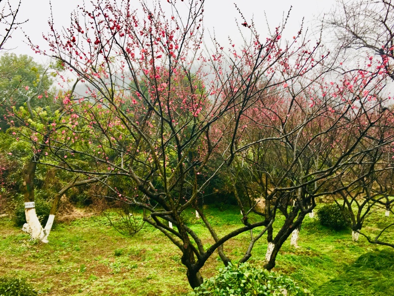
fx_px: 330
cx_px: 197
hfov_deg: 61.7
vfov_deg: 48.2
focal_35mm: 29
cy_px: 148
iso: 32
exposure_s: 1/100
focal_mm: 4.15
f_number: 2.2
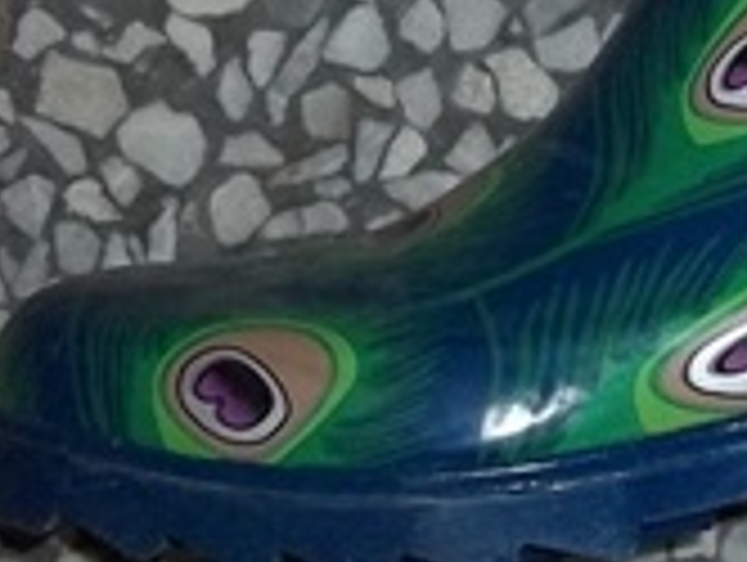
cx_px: 932
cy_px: -387
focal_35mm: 154
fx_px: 3328
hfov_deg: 12.5
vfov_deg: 9.3
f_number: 2.9
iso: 160
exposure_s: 1/30
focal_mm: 5.7
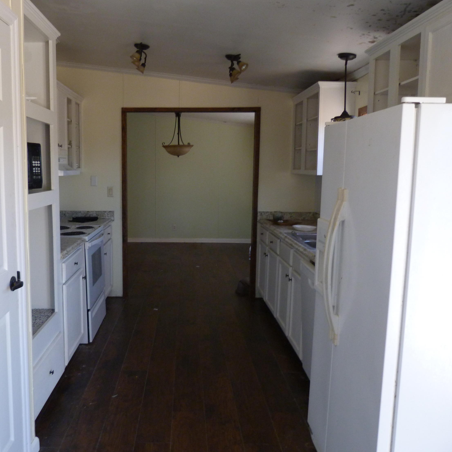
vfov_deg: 54.0
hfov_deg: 53.6
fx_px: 443
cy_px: 228
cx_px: 179
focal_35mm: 30
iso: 200
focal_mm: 4.5
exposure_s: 1/60
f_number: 2.8
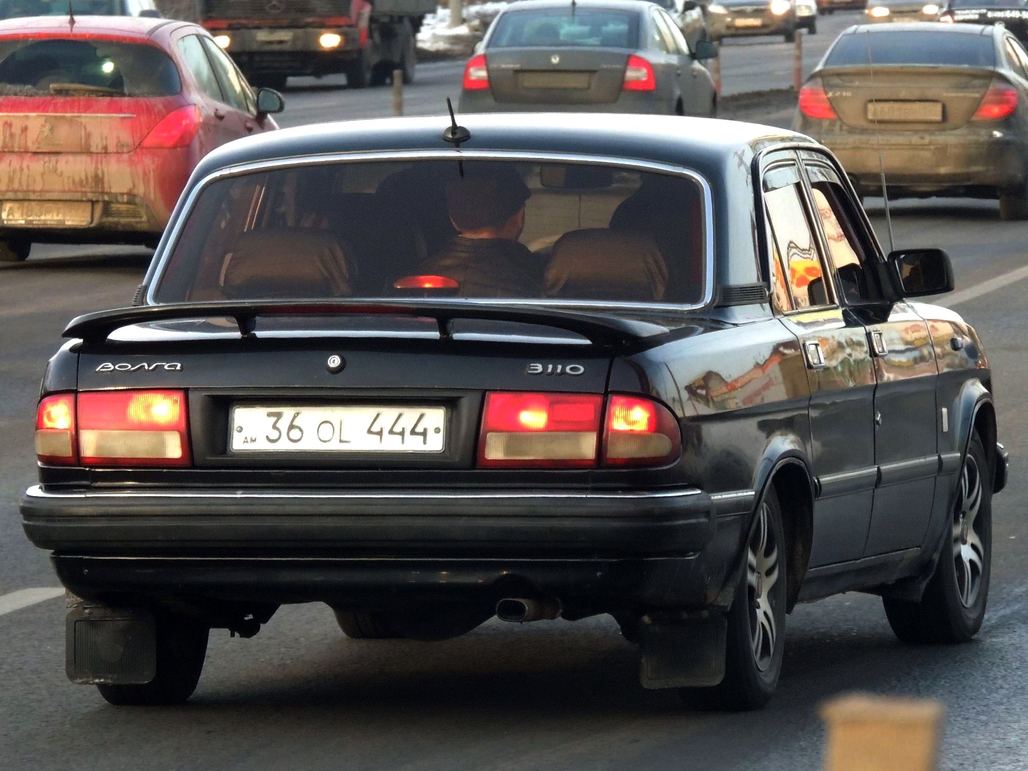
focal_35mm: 275
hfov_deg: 7.2
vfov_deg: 5.4
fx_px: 8167
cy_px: 386
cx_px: 514
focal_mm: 49
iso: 500
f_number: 4.7
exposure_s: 1/250
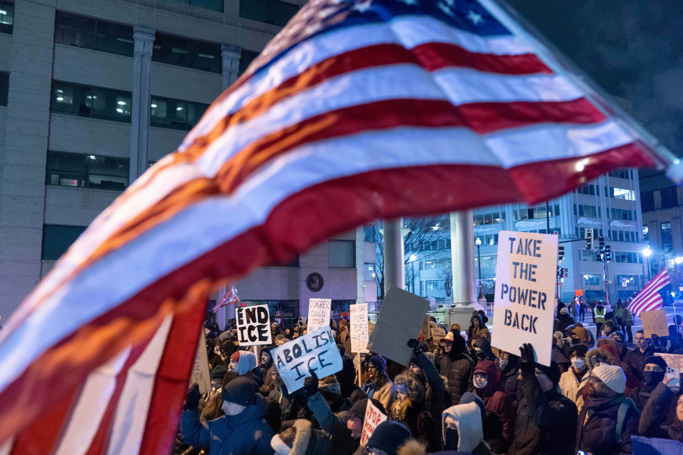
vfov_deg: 45.0
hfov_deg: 63.7
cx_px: 342
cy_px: 228
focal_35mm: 29
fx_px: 550
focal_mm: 29
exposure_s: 1/60
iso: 6400
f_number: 2.8
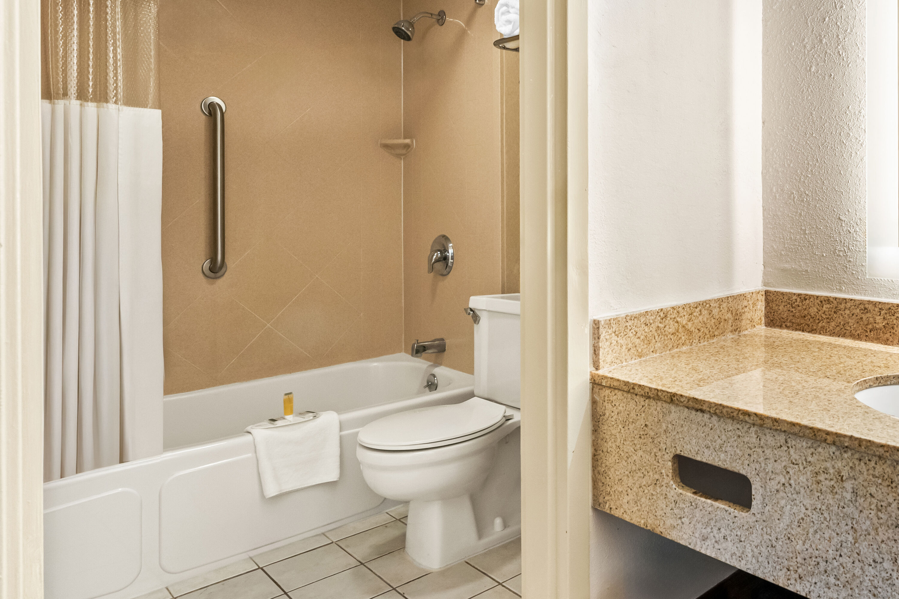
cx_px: 450
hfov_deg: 92.9
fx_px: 427
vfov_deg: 70.1
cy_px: 300
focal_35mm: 17
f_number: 6.3
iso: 800
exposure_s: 1/20
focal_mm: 17.1
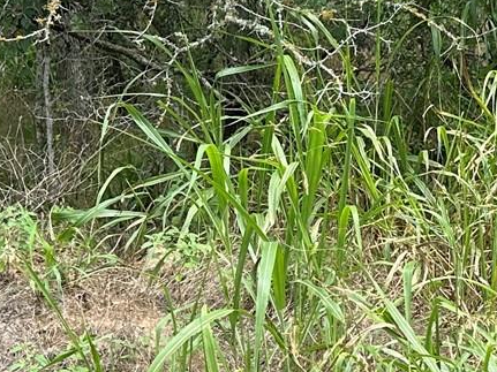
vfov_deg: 12.9
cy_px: 41
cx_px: 597
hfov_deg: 16.5
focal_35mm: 114
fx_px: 1636
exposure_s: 1/1272
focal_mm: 6.86
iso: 80
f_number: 1.78
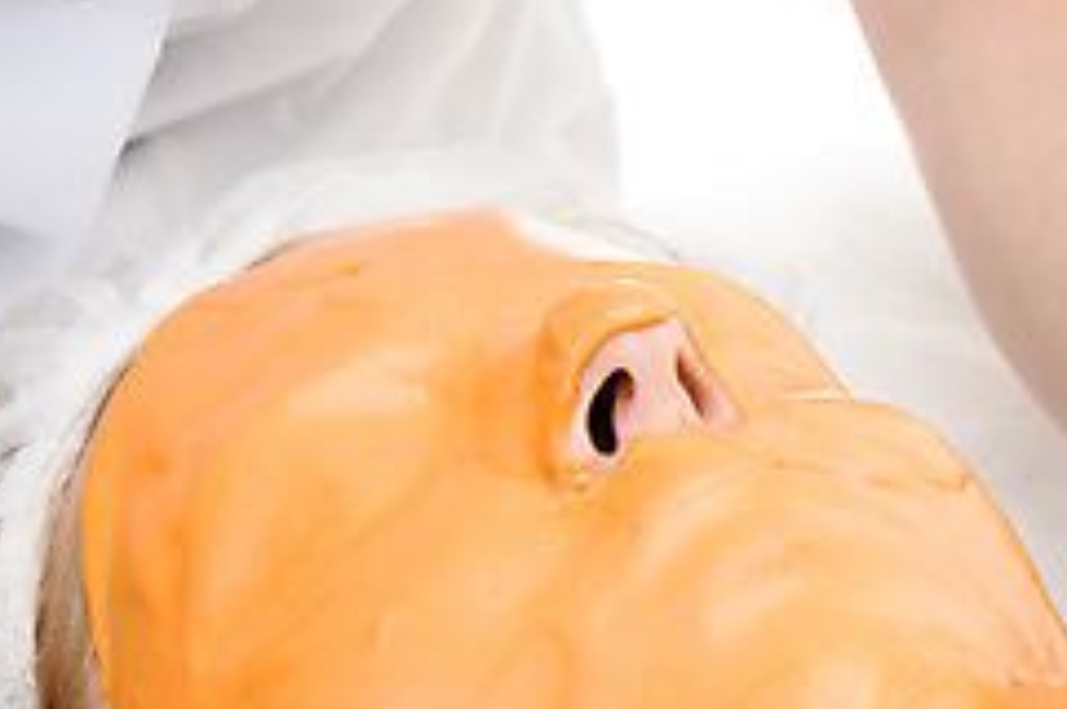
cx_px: 629
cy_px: 651
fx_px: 7755
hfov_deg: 7.9
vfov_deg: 5.2
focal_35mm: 262
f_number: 14
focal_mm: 105
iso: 200
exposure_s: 1/60
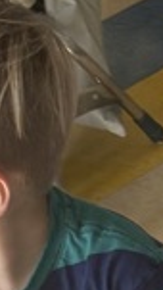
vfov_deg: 10.8
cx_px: 654
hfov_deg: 5.8
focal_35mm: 177
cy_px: 640
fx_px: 1359
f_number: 1.78
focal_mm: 6.76
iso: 100
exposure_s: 1/90
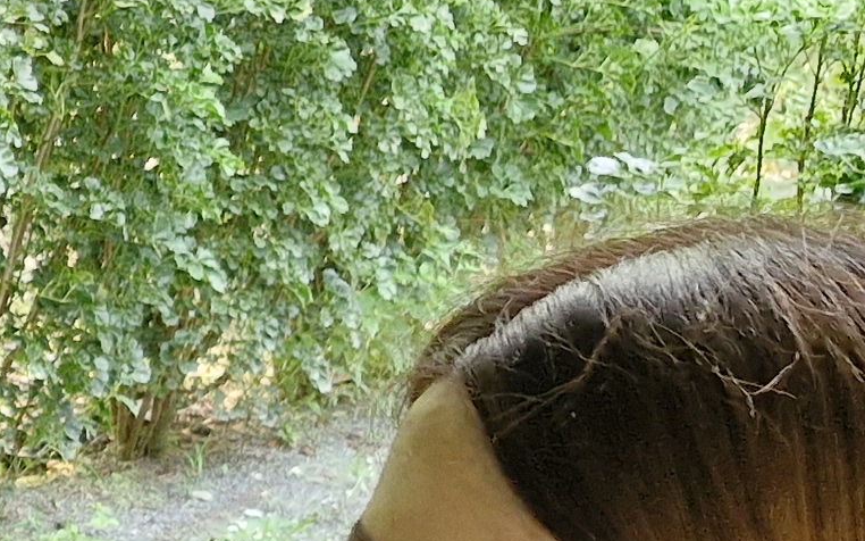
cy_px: 551
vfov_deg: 10.1
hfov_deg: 13.4
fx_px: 3017
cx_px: -988
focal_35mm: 128
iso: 200
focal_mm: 5.54
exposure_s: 1/180
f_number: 1.8
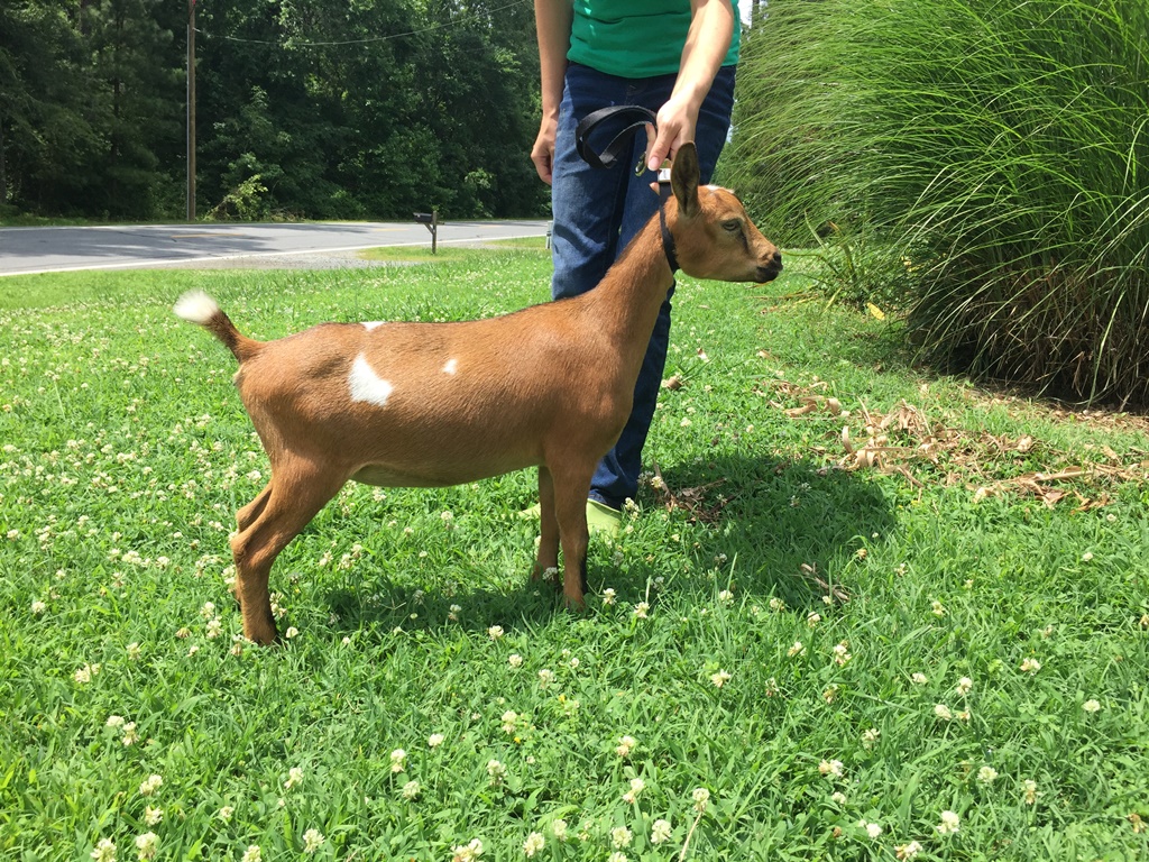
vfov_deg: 48.2
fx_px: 963
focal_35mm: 29
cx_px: 574
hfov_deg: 61.7
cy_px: 431
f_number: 2.2
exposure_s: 1/1014
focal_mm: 4.15
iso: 32
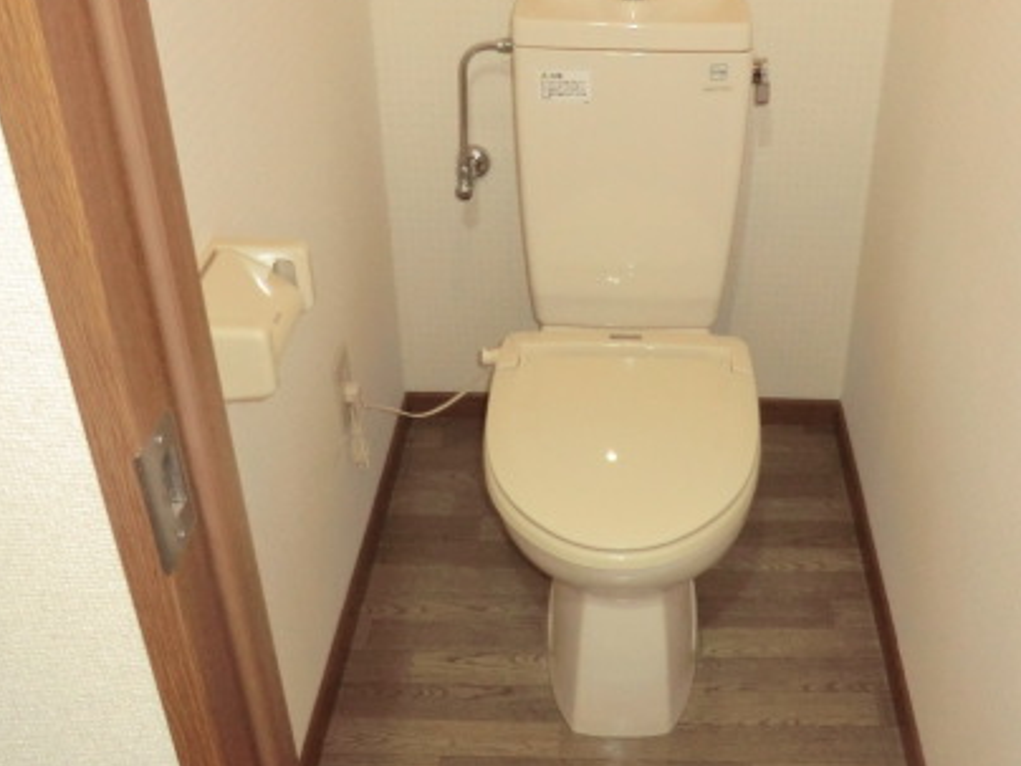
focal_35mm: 38
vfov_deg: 37.5
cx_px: 637
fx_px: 1121
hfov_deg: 48.5
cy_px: 286
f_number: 3.2
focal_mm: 4.3
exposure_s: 1/40
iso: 400
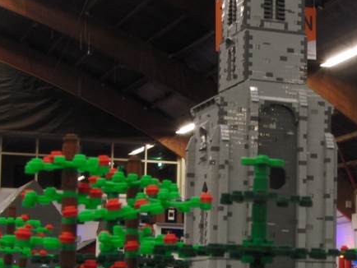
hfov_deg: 18.6
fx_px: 1083
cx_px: 272
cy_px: 165
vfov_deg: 14.1
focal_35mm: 105
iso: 100
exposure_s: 1
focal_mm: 10.1
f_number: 7.7
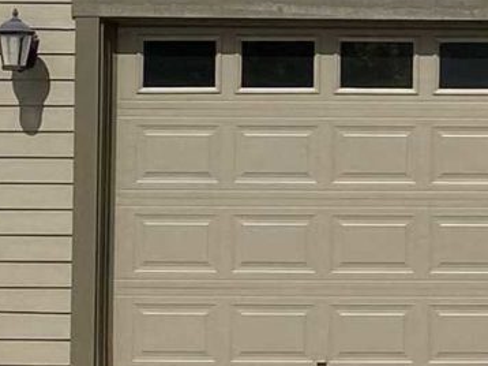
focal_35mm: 186
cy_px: 115
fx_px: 2620
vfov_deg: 8.0
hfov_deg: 9.7
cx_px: 1059
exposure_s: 1/5495
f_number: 1.8
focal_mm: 4.25
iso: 32
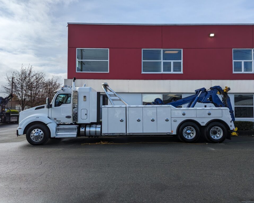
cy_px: 102
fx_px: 188
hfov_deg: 68.1
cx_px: 127
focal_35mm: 25
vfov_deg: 56.8
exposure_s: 1/3534
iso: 40
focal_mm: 6.81
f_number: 1.85
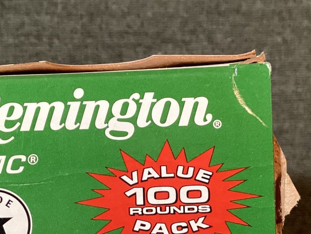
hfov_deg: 27.8
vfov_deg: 20.7
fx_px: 629
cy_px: 198
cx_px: 159
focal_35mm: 70
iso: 160
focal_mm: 3.3
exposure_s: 1/60
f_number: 2.4
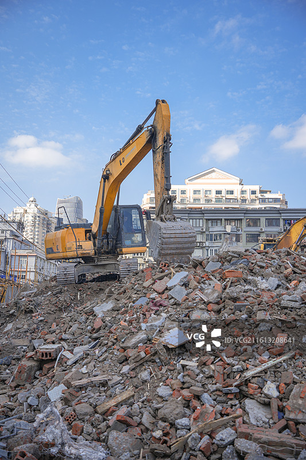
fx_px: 510
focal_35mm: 40
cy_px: 230
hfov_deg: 33.4
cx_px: 153
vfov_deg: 48.5
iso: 100
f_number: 4
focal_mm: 40
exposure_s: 1/640
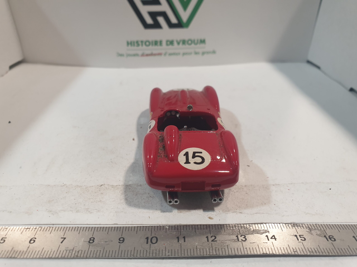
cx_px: 178
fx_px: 268
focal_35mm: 26
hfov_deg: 67.3
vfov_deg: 53.1
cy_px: 134
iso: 125
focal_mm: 4.3
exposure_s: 1/50
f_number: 2.4
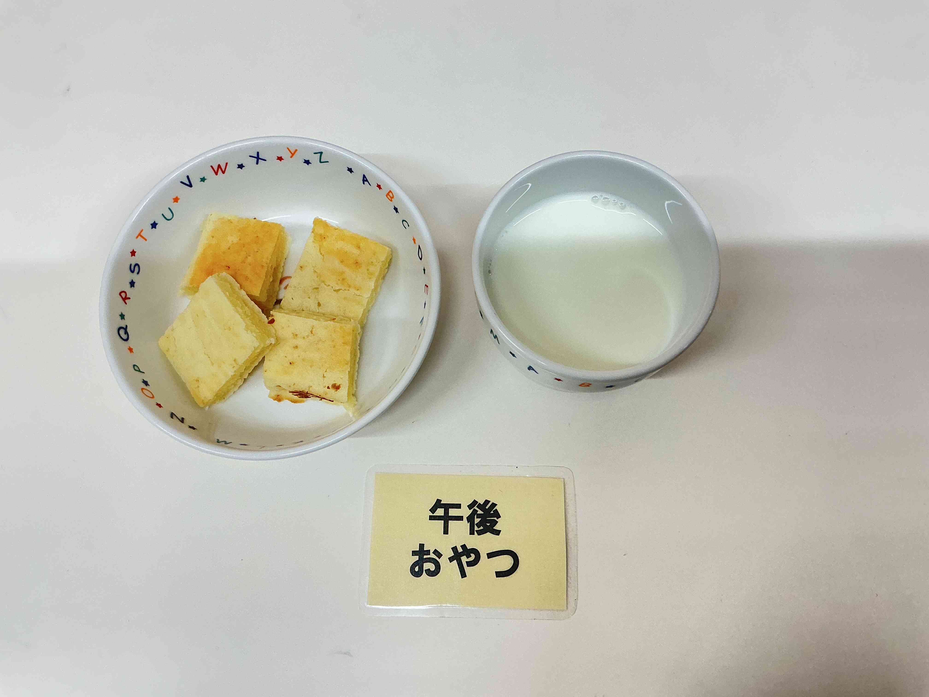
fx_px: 778
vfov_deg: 48.2
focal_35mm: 29
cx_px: 464
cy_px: 348
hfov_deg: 61.7
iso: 80
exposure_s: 1/60
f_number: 1.8
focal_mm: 3
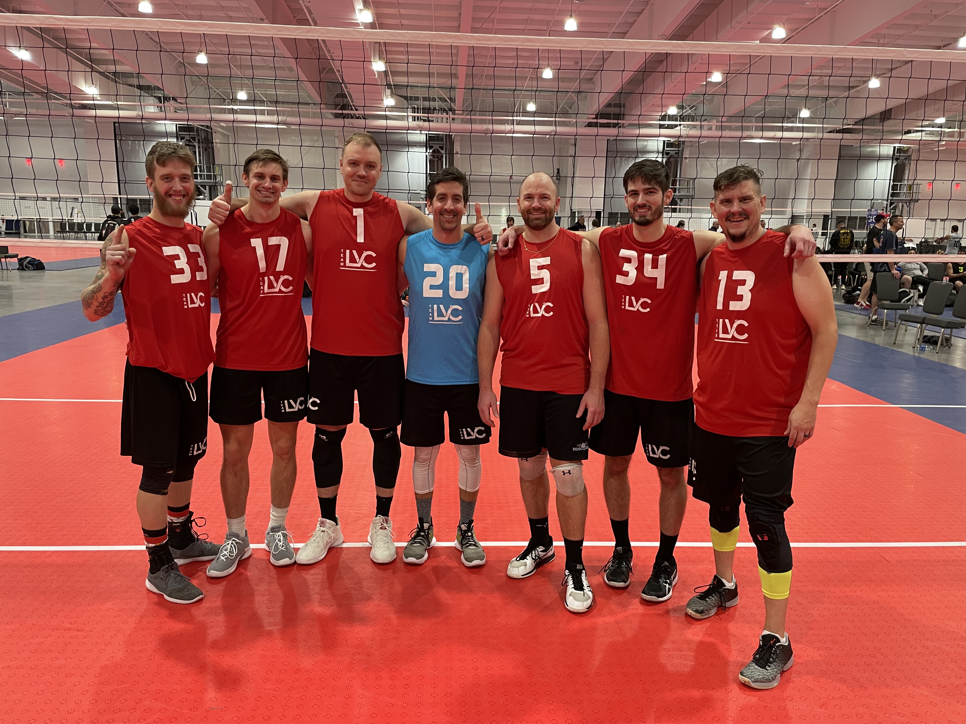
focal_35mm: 26
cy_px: 362
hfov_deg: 67.3
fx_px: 726
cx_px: 483
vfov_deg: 53.1
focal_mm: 4.2
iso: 125
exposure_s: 1/60
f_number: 1.6
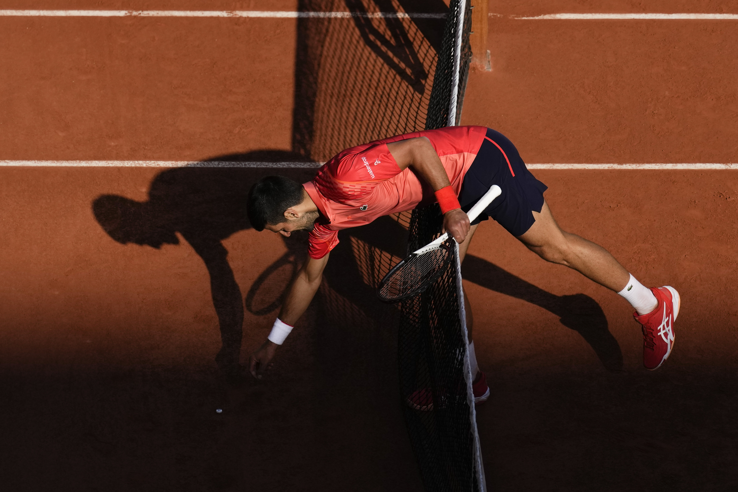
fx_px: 8199
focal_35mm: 400
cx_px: 369
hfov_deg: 5.2
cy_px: 246
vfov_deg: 3.4
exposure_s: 1/6400
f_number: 5
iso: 640
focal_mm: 400
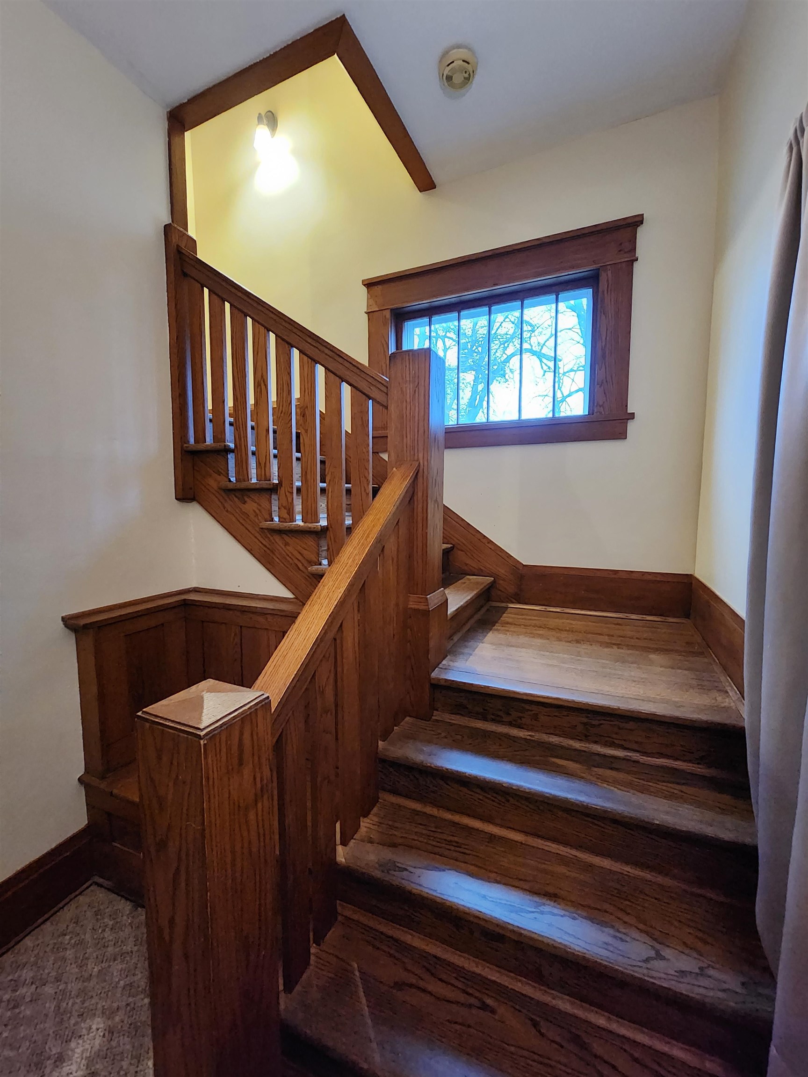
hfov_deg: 89.9
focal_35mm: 13
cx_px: 404
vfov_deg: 106.2
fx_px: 405
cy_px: 538
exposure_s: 1/24
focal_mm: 2.2
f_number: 2.2
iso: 1600
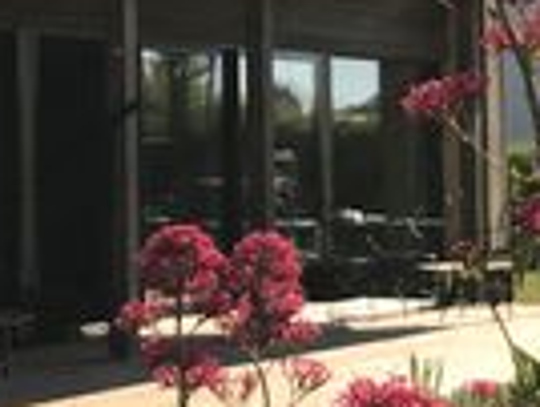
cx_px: 93
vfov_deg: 11.9
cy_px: 113
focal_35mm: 125
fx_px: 1953
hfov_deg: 15.6
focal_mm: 3.99
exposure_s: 1/2336
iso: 20
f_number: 1.8
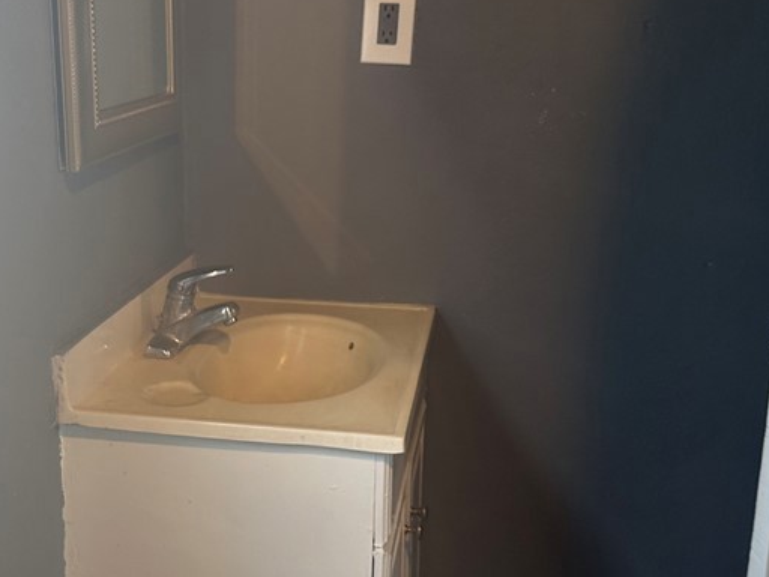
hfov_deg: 39.3
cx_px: 273
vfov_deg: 30.2
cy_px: 316
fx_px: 1066
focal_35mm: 48
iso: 160
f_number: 1.78
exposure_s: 1/60
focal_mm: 6.86
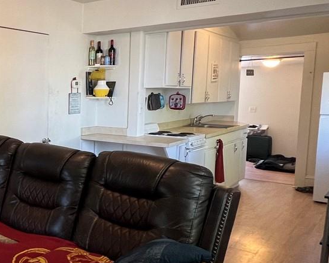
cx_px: -31
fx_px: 360
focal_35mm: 37
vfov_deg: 40.1
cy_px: 135
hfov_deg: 40.1
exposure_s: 1/60
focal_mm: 1.57
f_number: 1.8
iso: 160
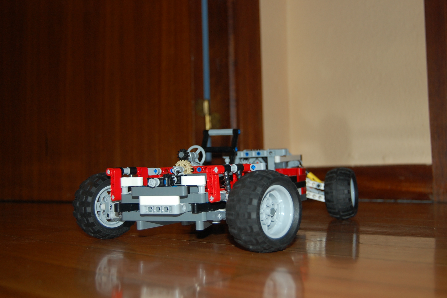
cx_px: 221
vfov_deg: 30.5
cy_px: 150
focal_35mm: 44
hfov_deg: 44.5
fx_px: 546
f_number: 4.2
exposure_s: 1/60
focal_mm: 28
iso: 400
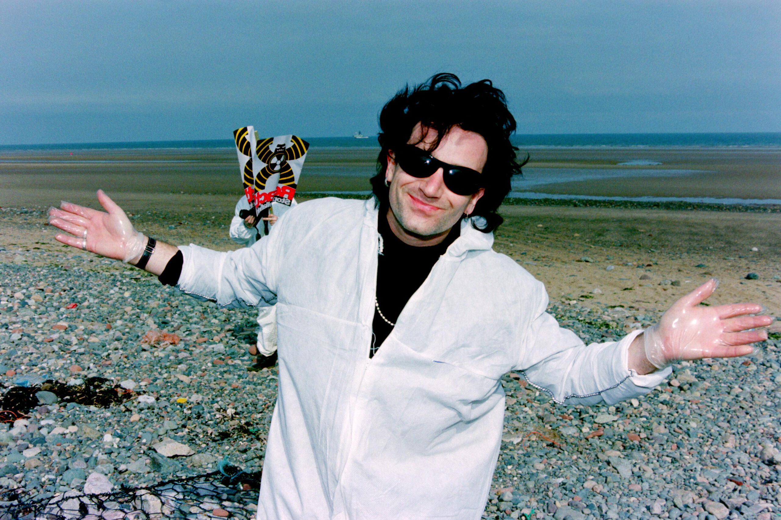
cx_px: 390
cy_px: 260
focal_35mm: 60
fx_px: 1302
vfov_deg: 22.6
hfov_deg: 33.4
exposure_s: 1/2.5
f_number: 8
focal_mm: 60
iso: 100
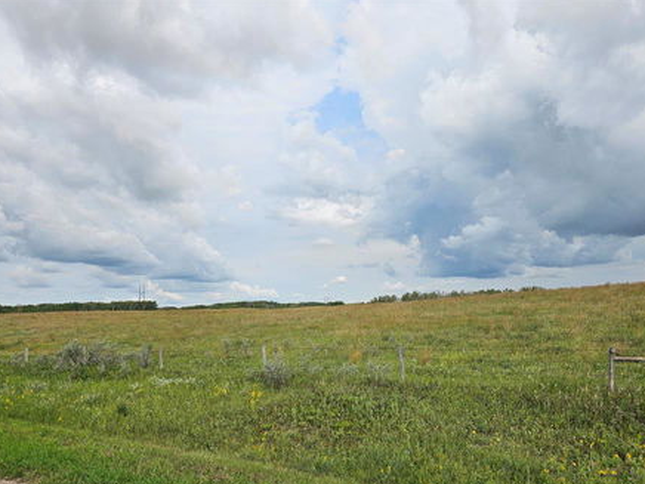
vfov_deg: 51.2
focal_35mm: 27
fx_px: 503
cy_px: 280
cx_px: 348
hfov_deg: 65.2
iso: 10
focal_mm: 6.3
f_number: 1.7
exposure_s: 1/1501
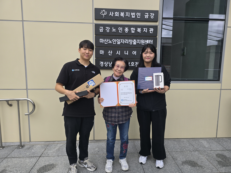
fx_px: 153
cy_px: 86
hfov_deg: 73.9
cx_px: 116
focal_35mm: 23
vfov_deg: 58.9
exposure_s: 1/180
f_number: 1.7
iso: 25
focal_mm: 6.3
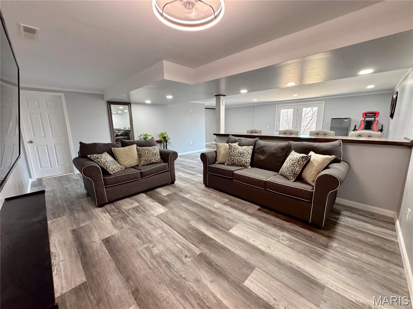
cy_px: 154
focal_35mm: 14
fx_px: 167
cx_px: 206
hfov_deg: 102.1
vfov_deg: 85.7
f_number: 2.2
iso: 320
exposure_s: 1/120
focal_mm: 2.22
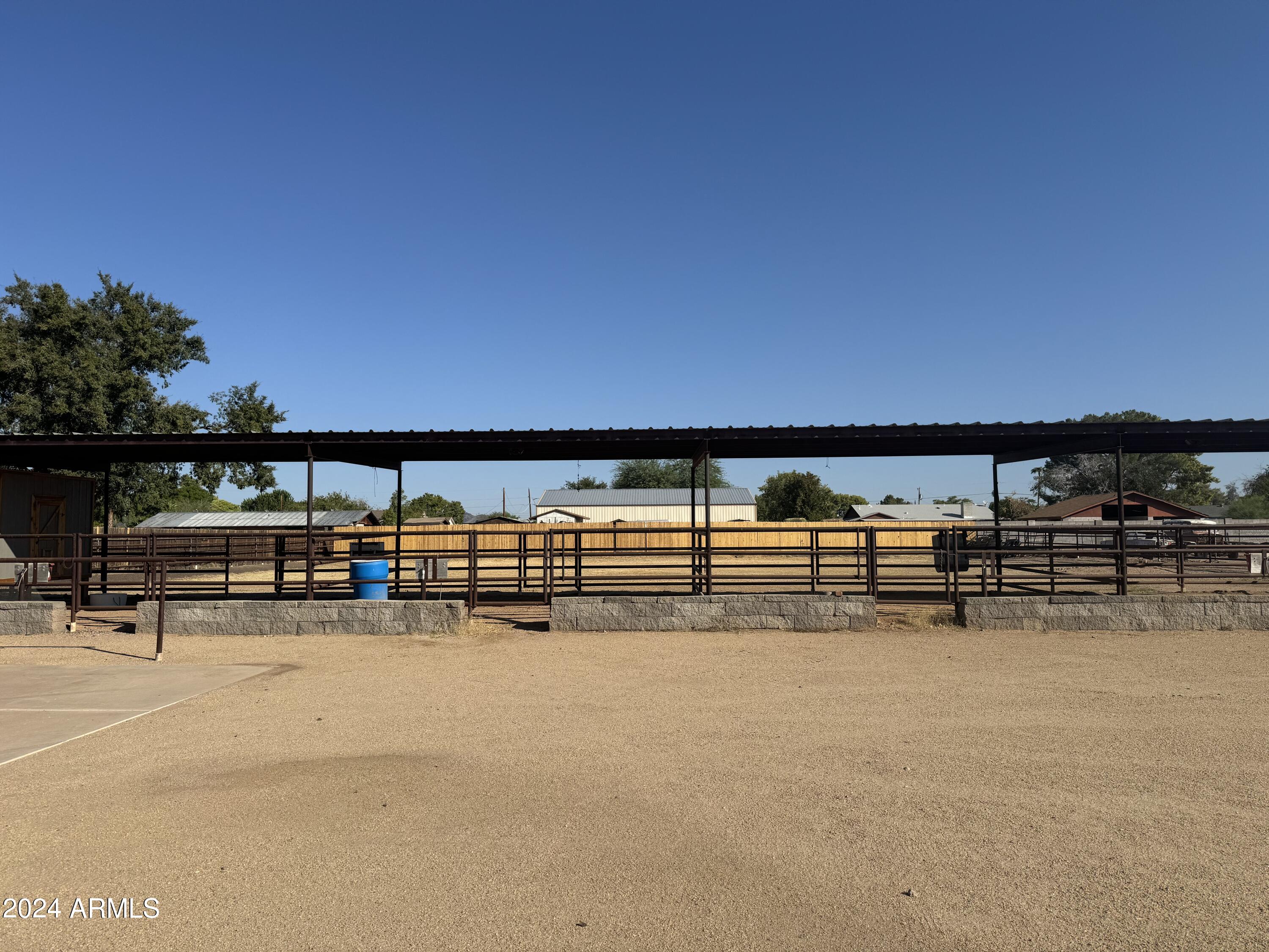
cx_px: 634
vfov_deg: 56.8
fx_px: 880
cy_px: 476
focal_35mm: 24
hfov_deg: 71.6
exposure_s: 1/7092
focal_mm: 6.76
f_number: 1.78
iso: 80
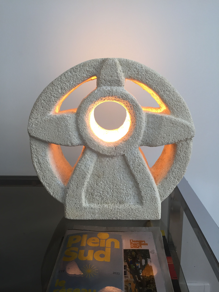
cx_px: 110
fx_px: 245
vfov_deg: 61.7
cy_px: 146
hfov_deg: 48.2
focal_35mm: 29
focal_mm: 4.15
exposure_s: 1/33
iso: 40
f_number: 2.2
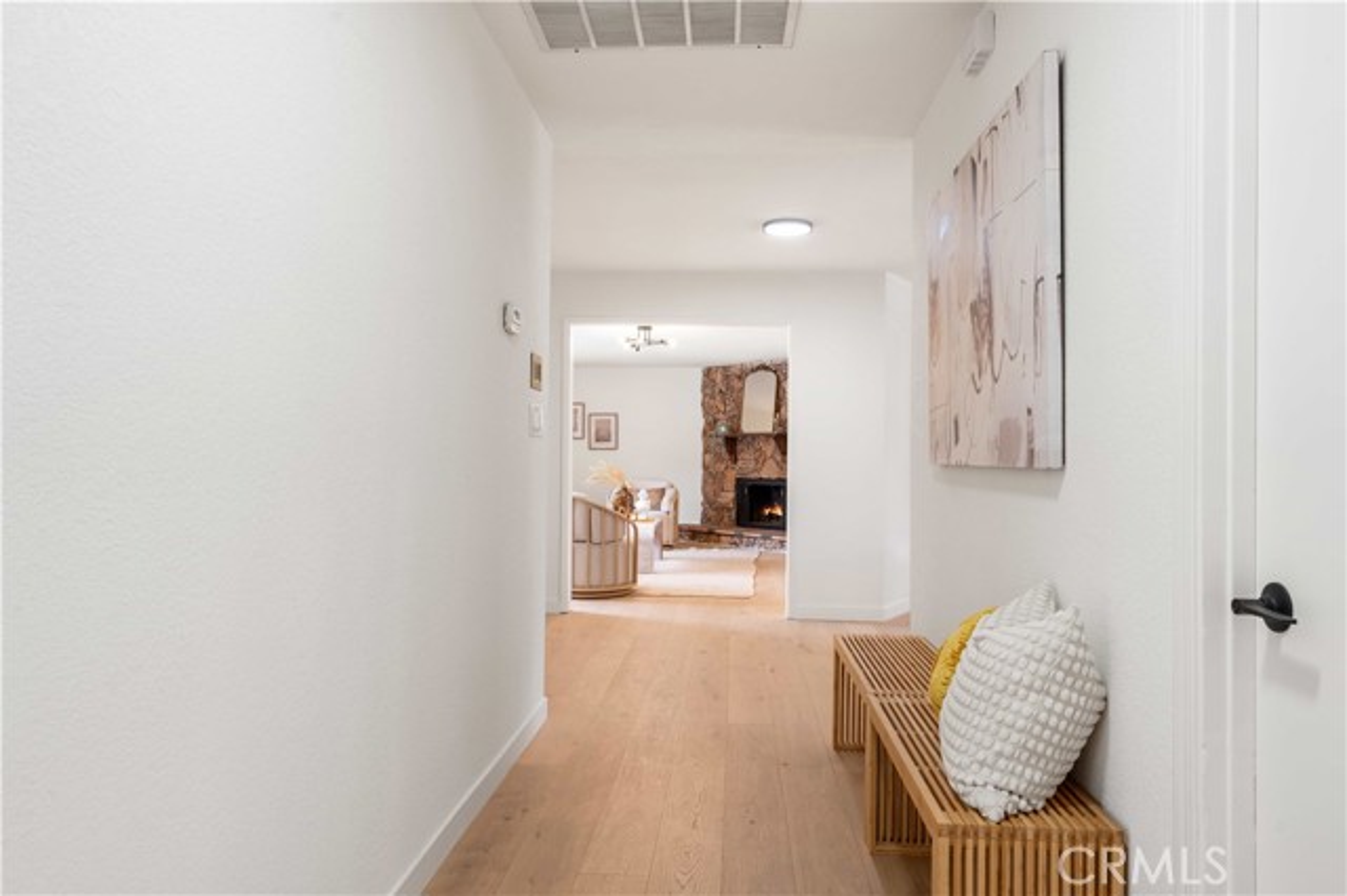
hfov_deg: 73.8
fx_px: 897
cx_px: 674
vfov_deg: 53.1
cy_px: 448
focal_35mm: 24
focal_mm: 24
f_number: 9
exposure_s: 1/10
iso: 640
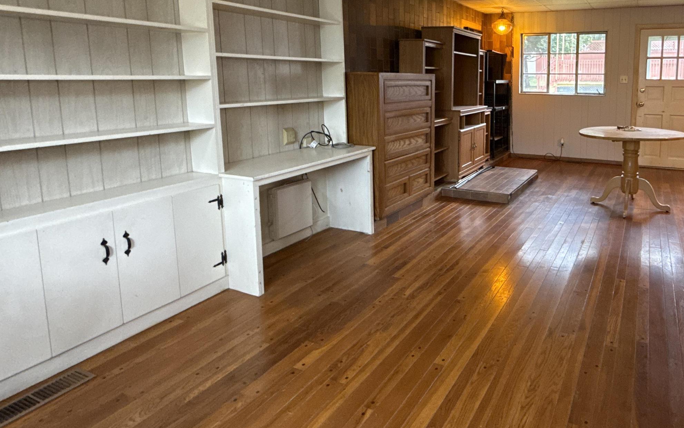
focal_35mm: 23
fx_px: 429
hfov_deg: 73.4
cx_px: 486
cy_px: 126
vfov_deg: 51.5
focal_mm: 2.22
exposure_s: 1/60
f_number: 2.2
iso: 500
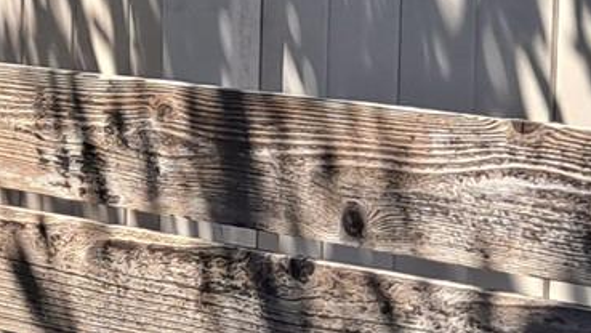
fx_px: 2368
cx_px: -263
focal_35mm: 151
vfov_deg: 8.0
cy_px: 69
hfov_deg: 13.5
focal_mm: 4.6
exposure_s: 1/654
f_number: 2
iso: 32
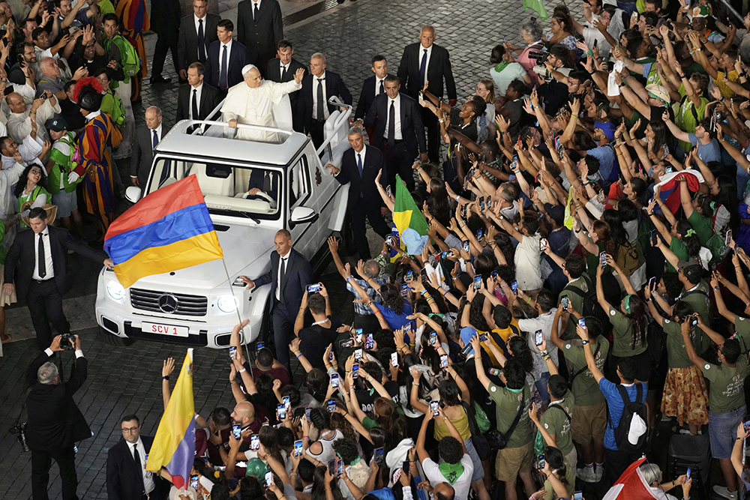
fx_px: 4167
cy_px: 250
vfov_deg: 6.9
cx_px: 375
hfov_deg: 10.3
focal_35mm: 200
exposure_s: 1/160
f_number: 3.2
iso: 3200
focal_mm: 200
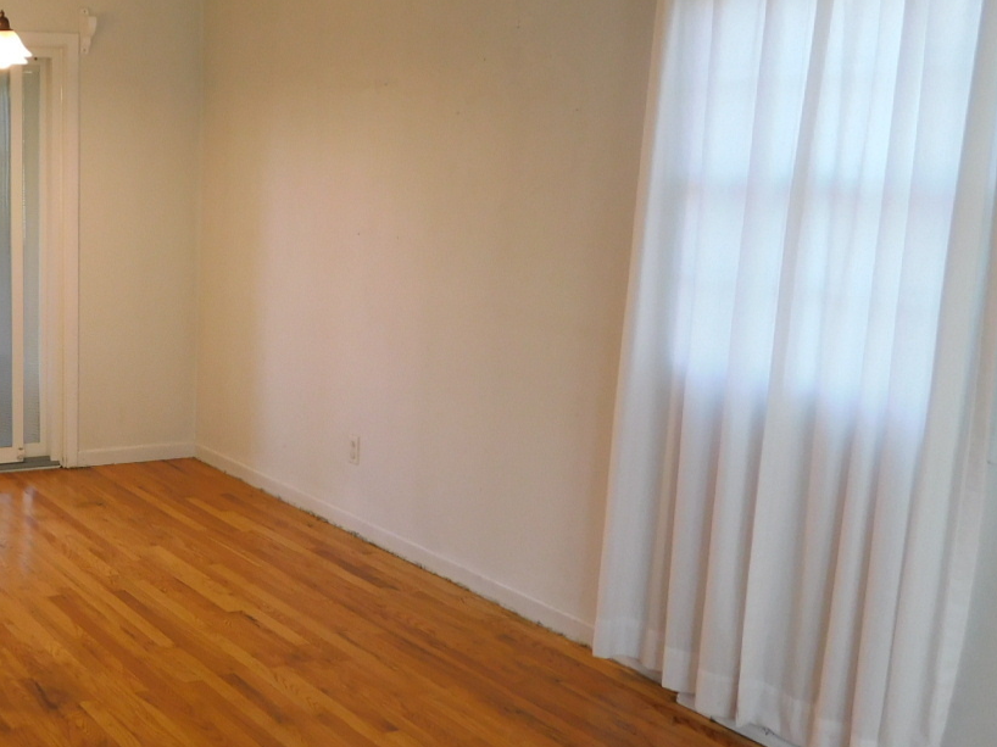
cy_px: 384
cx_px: 135
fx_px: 1296
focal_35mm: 45
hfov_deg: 39.6
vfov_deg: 32.2
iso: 125
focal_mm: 4
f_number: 3
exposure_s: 1/30
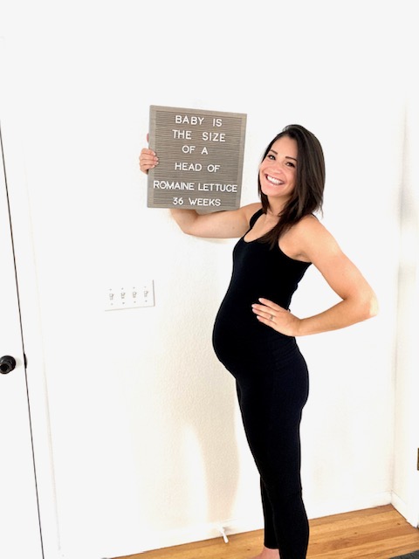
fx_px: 484
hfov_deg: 46.8
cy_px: 280
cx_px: 210
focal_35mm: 30
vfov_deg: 60.0
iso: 100
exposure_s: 1/60
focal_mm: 2.71
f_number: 2.2
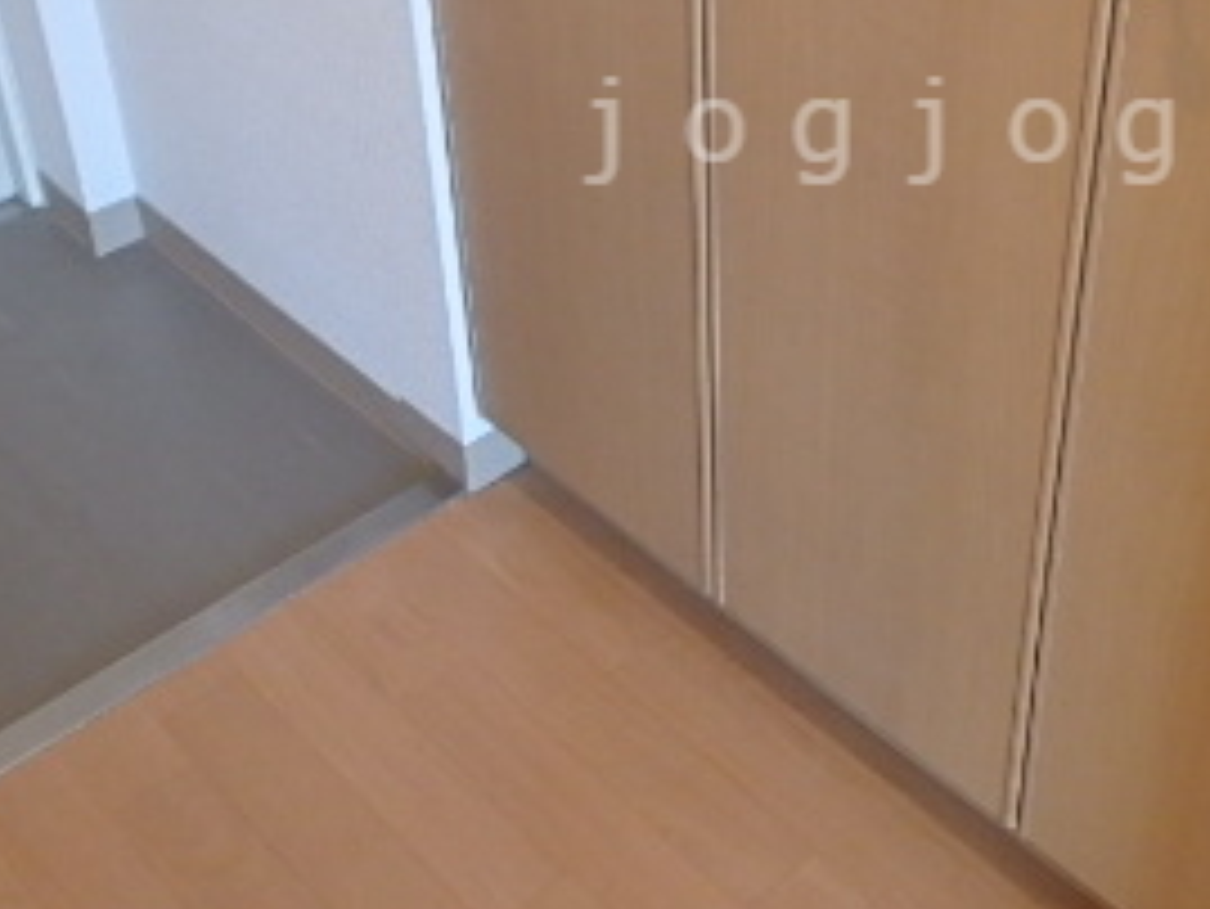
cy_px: 130
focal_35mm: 50
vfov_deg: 28.3
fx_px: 1749
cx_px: 891
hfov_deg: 37.3
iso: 400
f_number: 3.5
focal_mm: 3.7
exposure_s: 1/30
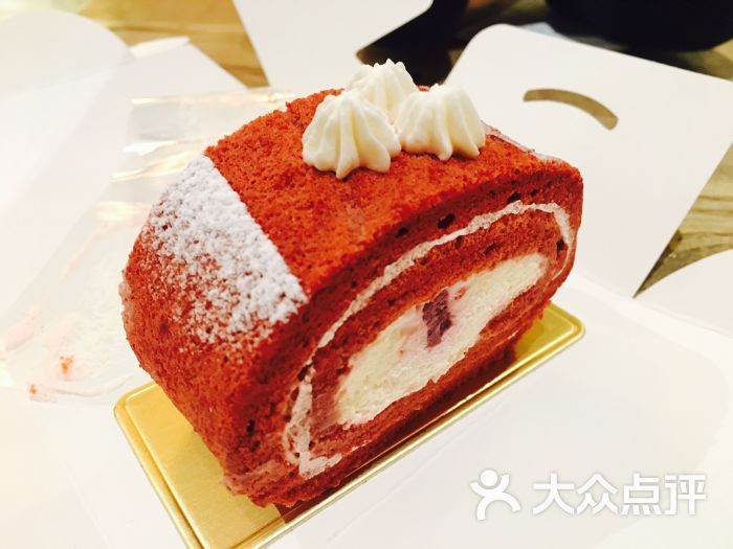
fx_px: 614
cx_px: 366
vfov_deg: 48.2
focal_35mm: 29
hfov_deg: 61.7
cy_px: 274
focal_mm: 4.15
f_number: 2.2
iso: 500
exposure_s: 1/17
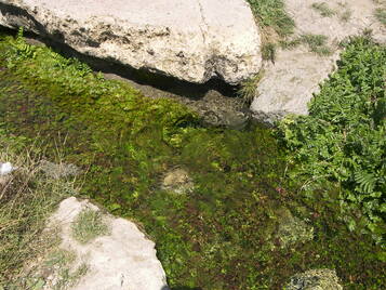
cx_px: 193
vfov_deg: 35.2
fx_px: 457
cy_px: 145
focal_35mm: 41
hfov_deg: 45.8
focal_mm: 8.5
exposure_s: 1/800
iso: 50
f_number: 3.2
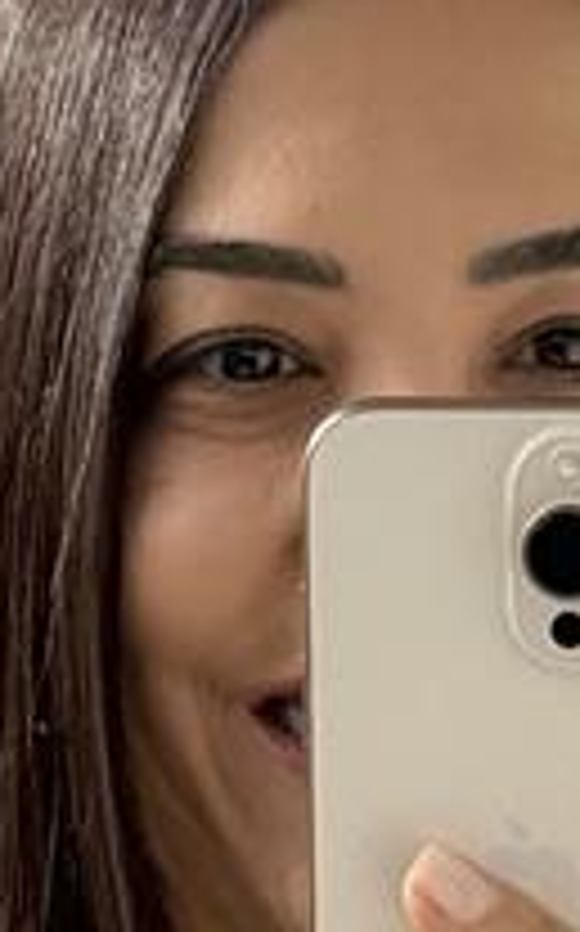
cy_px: 2420
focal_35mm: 328
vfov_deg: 6.1
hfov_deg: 4.0
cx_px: 540
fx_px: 8313
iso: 100
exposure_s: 1/400
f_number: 1.78
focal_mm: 6.76
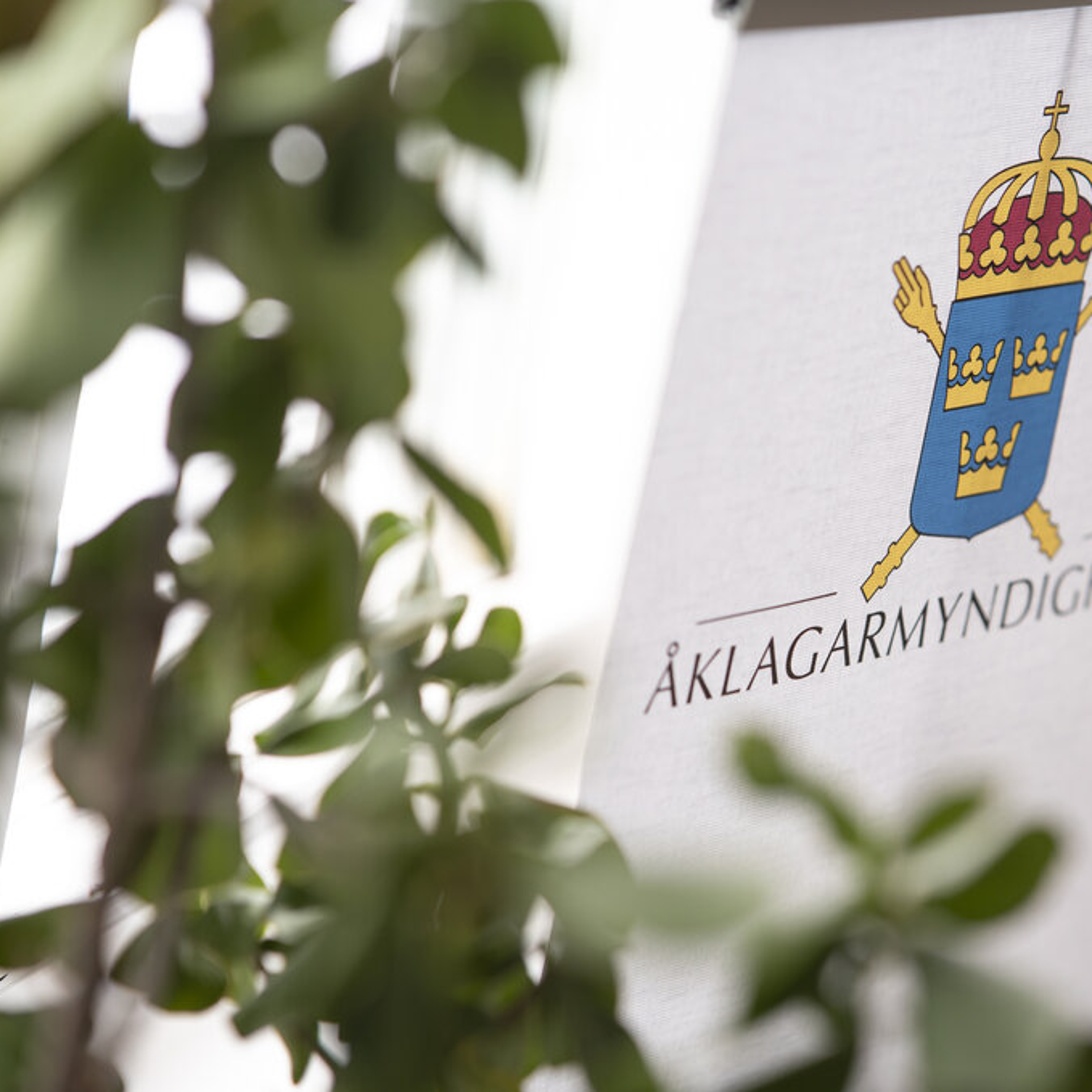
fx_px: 3890
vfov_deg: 16.0
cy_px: 544
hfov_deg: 15.9
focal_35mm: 109
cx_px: 761
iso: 125
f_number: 2.5
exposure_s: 1/250
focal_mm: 85
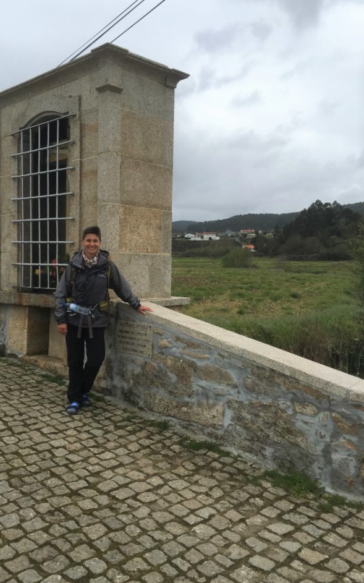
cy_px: 292
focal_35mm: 31
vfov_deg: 61.2
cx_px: 144
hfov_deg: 40.4
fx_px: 492
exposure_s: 1/1637
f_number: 2.2
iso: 25
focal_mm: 4.15
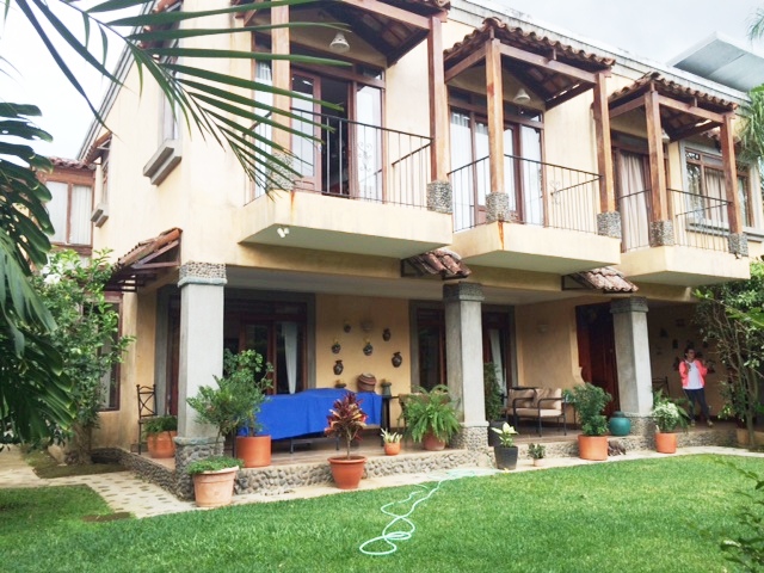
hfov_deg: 61.7
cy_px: 286
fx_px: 640
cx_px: 382
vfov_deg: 48.2
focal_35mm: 29
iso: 32
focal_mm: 4.15
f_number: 2.2
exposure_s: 1/604
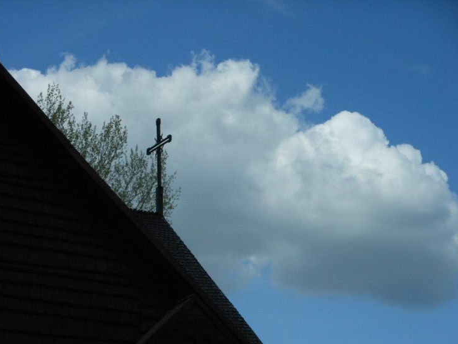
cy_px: 186
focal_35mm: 107
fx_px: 1416
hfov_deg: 18.4
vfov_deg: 13.8
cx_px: 213
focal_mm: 17.5
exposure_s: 1/640
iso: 400
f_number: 14.9
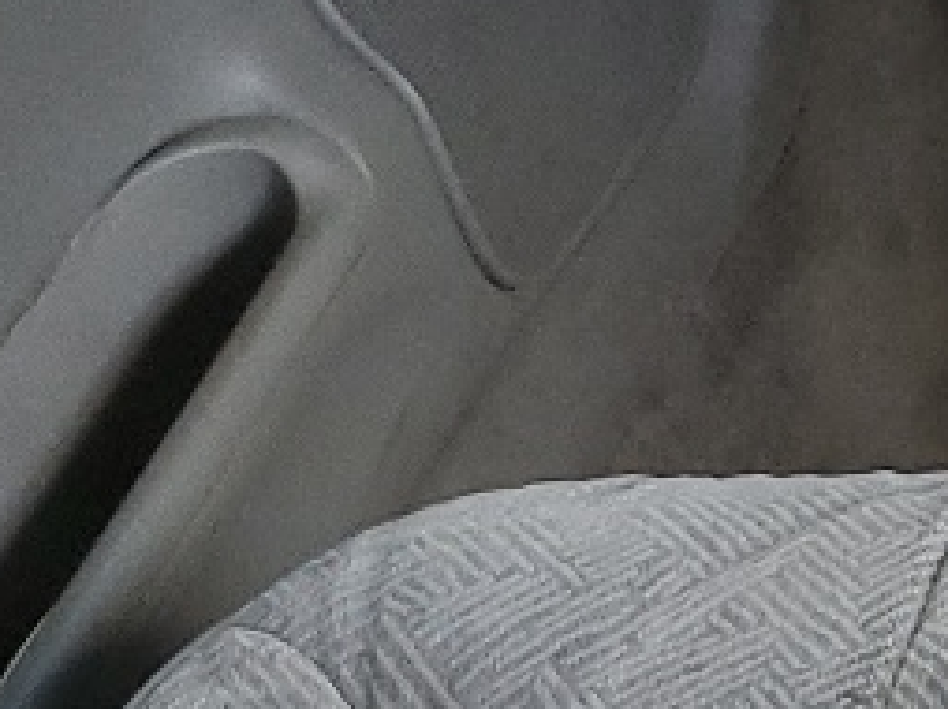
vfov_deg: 9.0
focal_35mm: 164
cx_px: 2609
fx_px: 4487
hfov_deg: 9.9
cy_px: 220
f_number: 1.5
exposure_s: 1/120
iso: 90
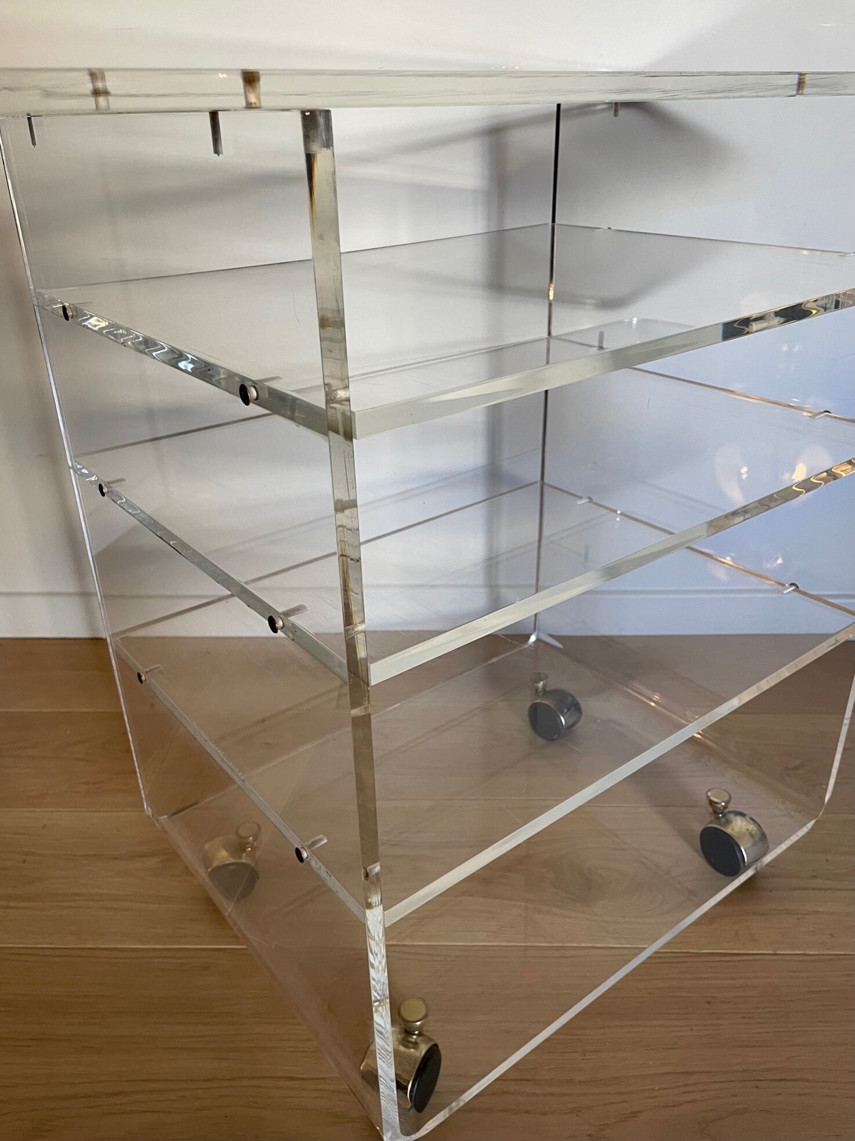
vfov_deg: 67.3
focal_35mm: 26
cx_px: 428
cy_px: 570
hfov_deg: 53.1
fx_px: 856
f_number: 1.6
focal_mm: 4.2
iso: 64
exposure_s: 1/50
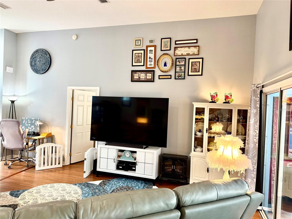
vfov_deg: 56.8
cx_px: 146
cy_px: 110
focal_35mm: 24
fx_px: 202
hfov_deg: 71.6
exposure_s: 1/120
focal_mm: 6.76
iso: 200
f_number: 1.78
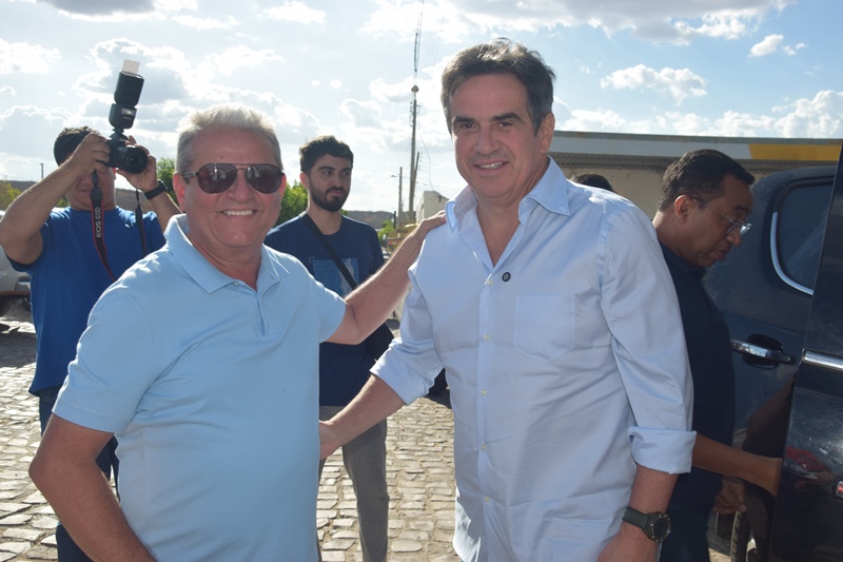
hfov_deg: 53.1
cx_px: 422
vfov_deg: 36.9
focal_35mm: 36
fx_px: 843
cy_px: 281
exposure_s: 1/200
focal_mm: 24
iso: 100
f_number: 13
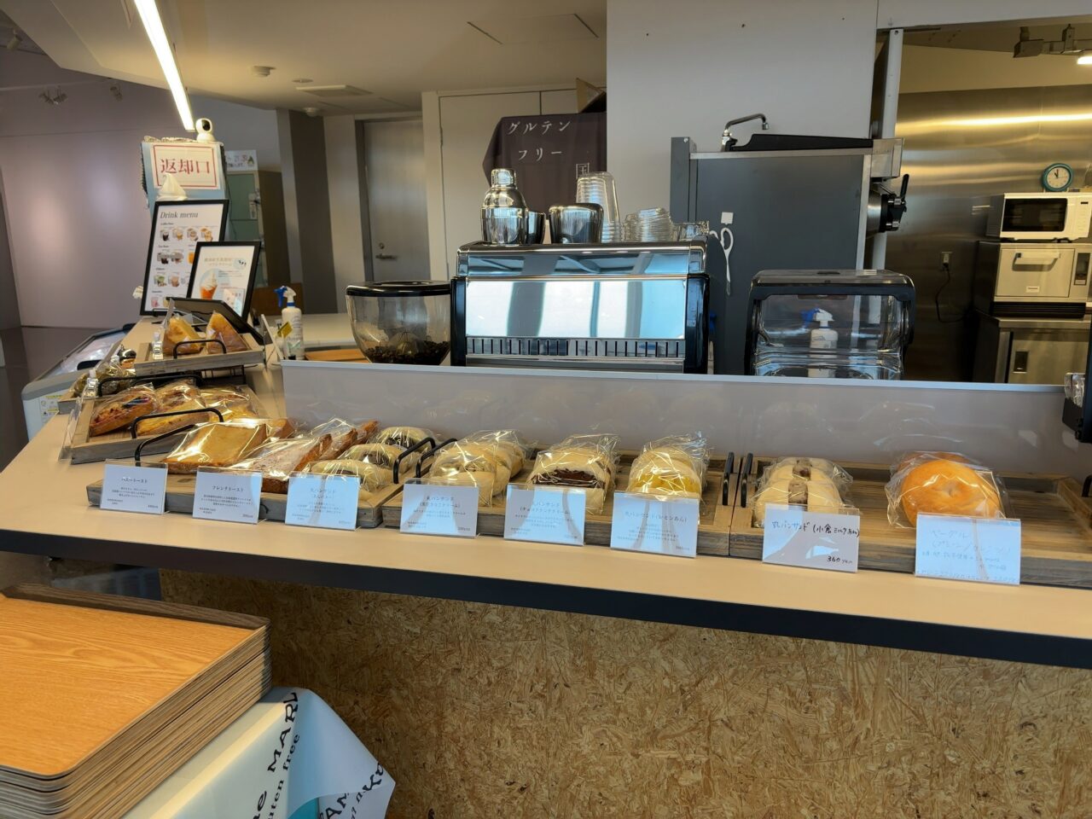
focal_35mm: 26
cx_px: 546
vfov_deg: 53.1
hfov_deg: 67.3
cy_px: 410
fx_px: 820
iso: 80
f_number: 1.6
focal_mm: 5.96
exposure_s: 1/111
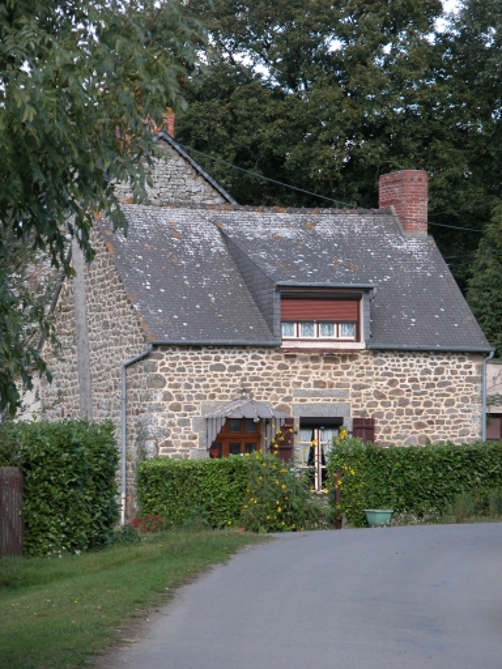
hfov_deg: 7.8
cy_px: 334
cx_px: 251
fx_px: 3693
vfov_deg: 10.4
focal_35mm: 191
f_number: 4.5
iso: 100
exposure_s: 1/174
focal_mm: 48.5
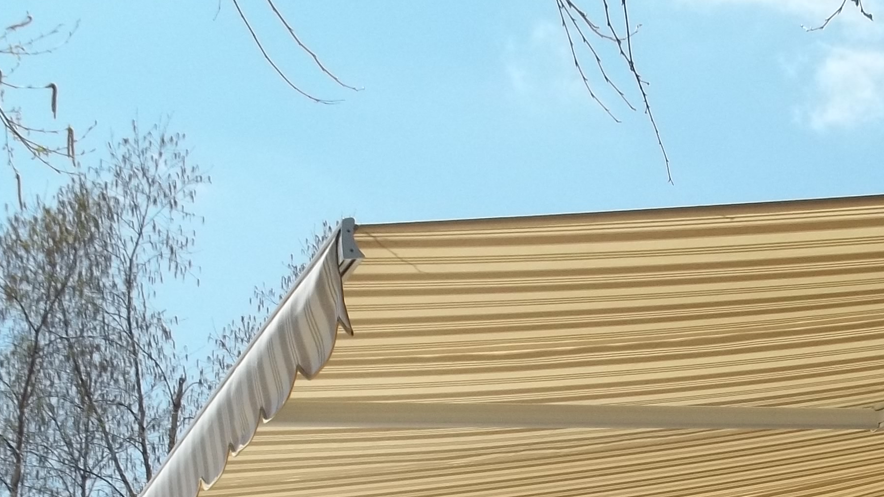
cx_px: 721
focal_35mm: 86
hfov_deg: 24.3
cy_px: 717
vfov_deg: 13.4
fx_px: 2016
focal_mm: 5.9
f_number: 8
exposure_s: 1/200
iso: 64
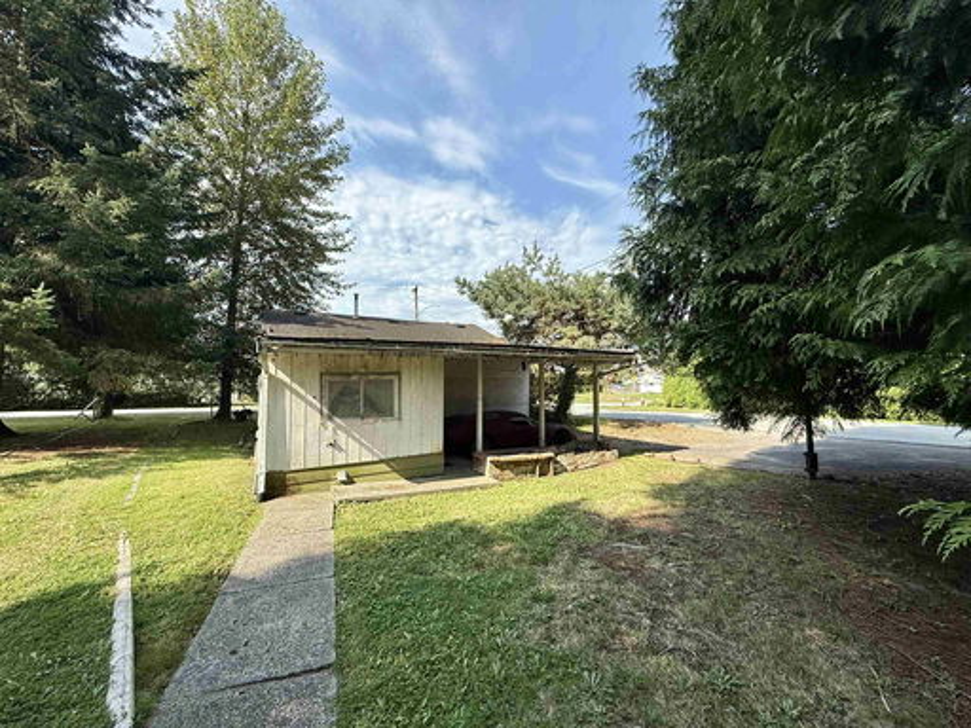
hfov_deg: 102.1
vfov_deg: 85.7
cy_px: 364
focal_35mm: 14
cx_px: 486
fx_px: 393
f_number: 2.2
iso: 50
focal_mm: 2.22
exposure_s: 1/1211
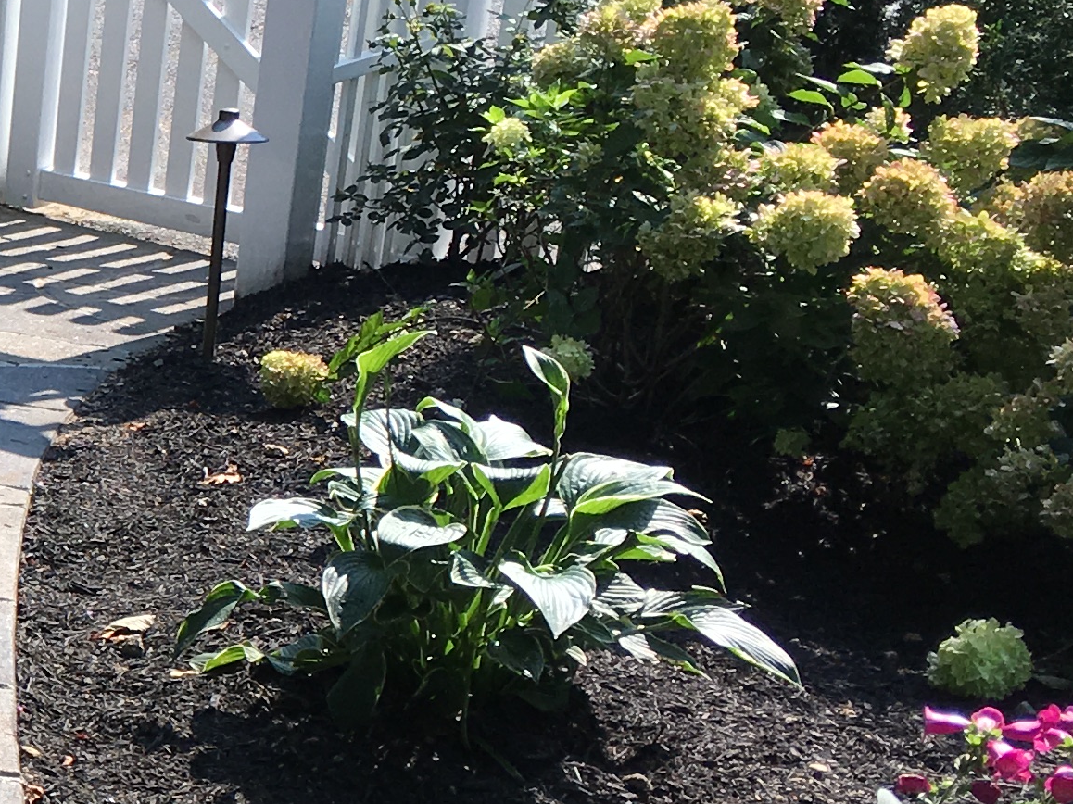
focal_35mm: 101
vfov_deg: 14.6
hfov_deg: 17.4
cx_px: -562
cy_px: 631
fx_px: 3130
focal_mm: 4.15
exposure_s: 1/801
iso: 25
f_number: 2.2
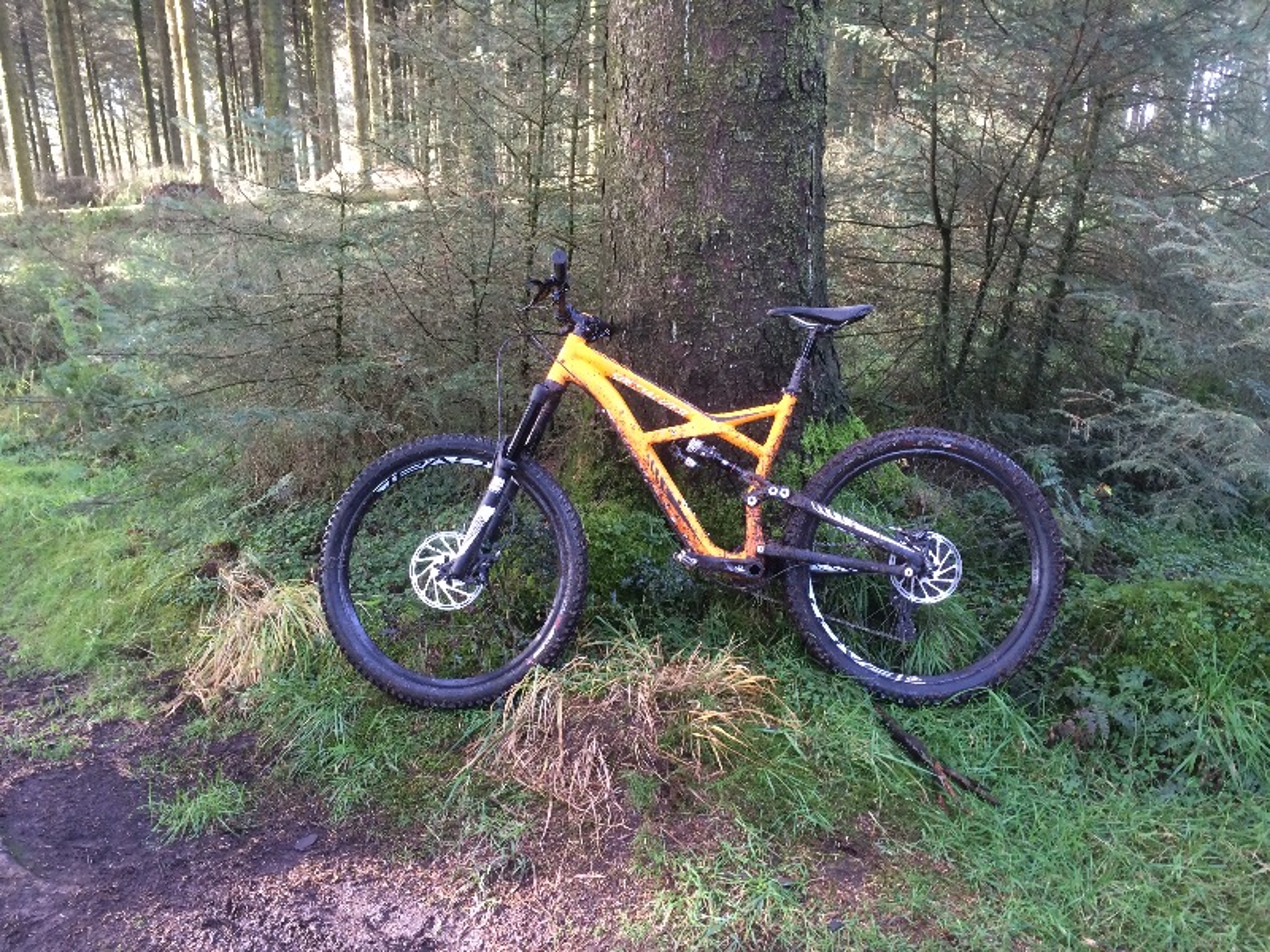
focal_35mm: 29
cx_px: 635
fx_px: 1064
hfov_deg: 61.7
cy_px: 476
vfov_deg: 48.2
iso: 100
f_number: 2.2
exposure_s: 1/33
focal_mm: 4.15
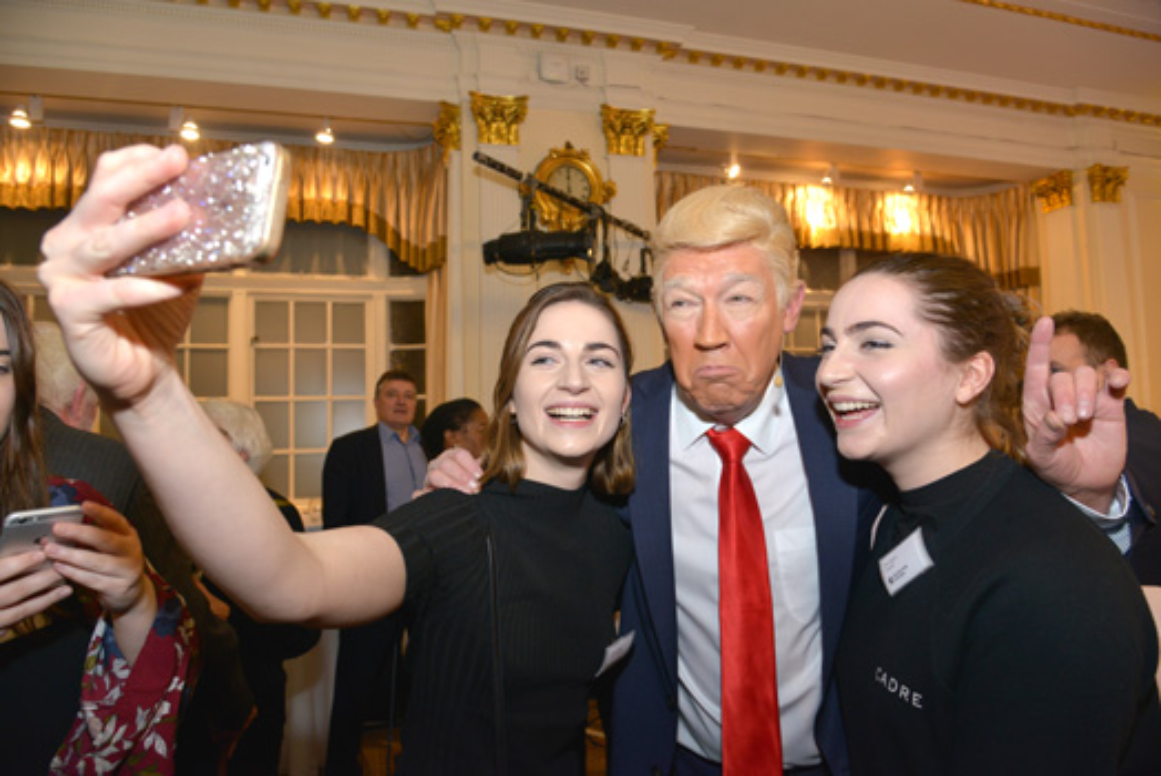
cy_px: 388
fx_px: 774
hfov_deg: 73.7
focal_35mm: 24
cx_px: 580
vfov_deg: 53.2
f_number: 5.6
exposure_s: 1/60
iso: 400
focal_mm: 24
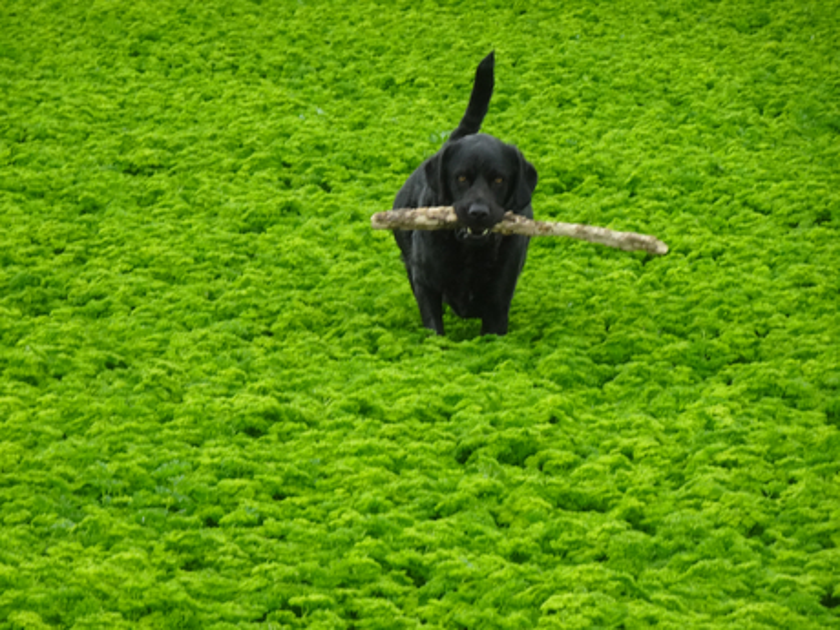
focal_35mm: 270
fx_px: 6552
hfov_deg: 7.3
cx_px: 420
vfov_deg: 5.5
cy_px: 315
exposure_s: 1/250
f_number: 6.3
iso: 400
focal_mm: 43.77
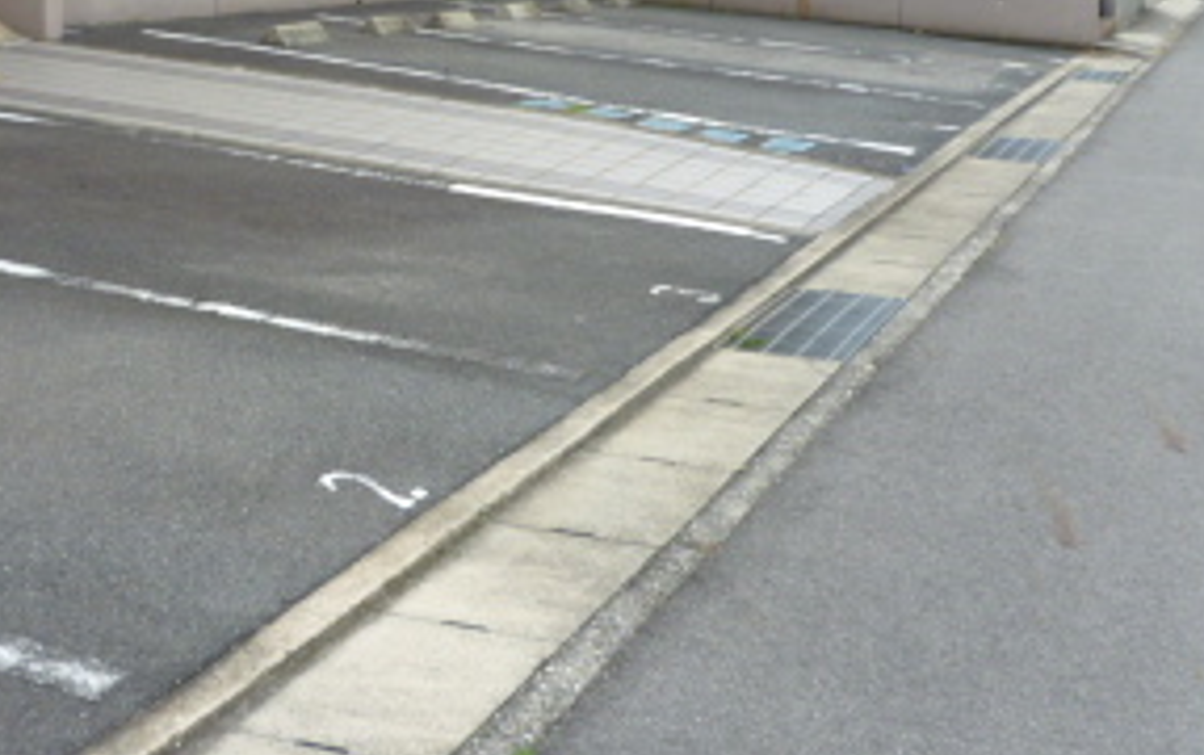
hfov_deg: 34.1
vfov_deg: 21.9
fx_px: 1938
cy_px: 189
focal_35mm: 59
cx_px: 373
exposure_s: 1/100
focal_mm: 4.5
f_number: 4
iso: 80
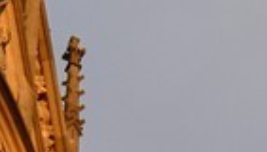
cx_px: 325
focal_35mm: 592
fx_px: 4200
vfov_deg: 1.8
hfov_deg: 3.6
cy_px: 1518
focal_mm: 50
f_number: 7.1
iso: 400
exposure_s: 1/160
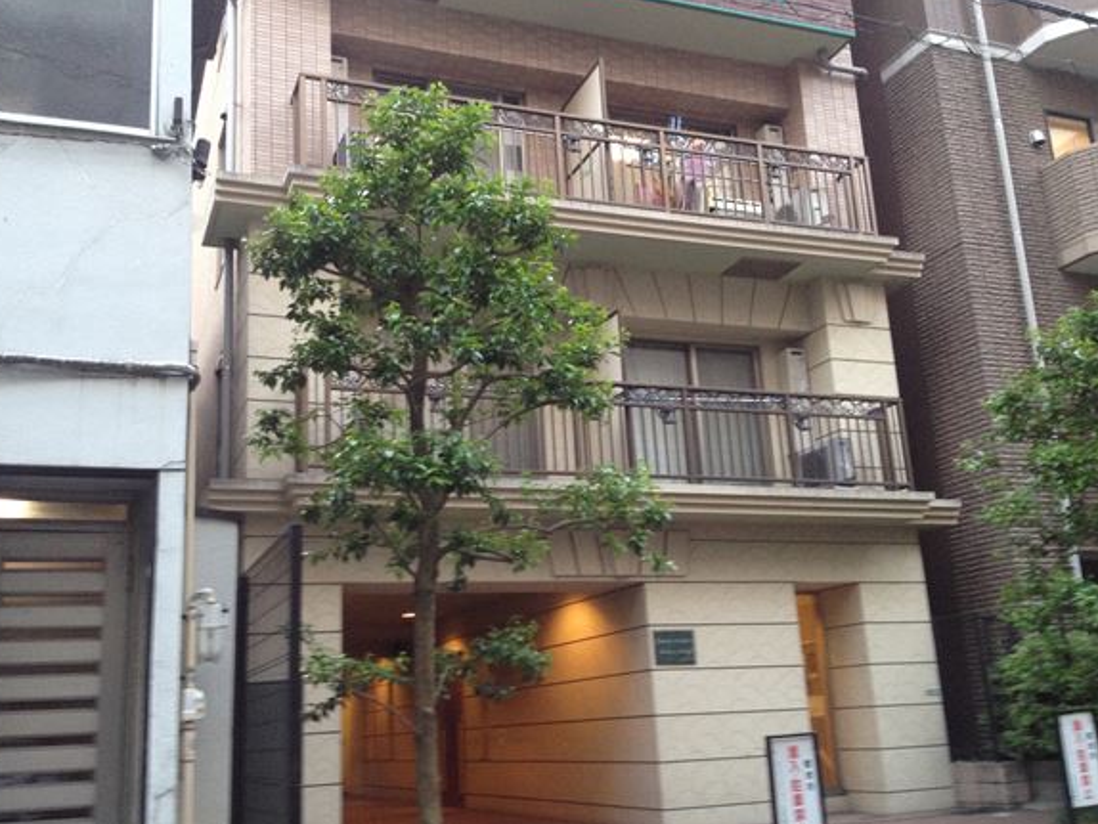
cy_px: 409
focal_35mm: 39
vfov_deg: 36.8
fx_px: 1238
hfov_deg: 47.8
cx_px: 522
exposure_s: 1/20
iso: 160
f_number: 2.4
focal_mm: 4.28
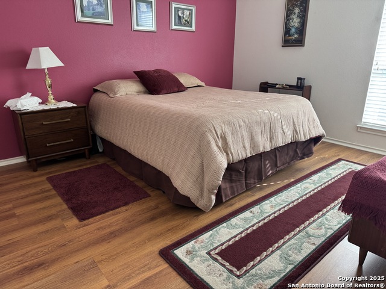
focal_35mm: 24
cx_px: 193
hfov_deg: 71.6
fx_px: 268
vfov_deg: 56.8
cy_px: 144
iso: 200
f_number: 1.78
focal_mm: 6.76
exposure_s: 1/121
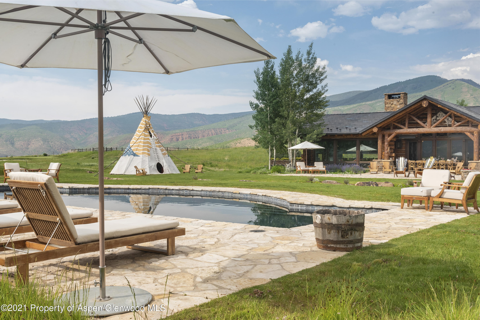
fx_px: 507
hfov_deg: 50.7
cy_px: 160
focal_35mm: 38
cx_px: 240
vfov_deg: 35.1
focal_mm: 38
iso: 640
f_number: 16
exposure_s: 1/50
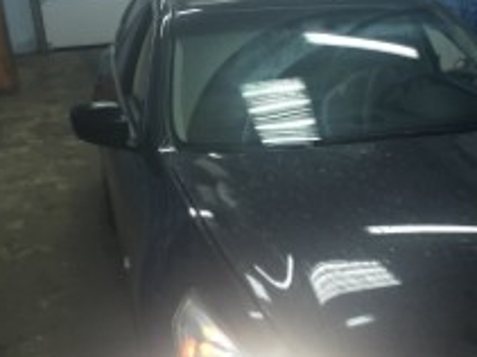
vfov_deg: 26.4
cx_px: 387
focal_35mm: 55
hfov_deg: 33.8
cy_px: 240
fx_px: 757
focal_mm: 4.15
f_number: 2.2
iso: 125
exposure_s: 1/33
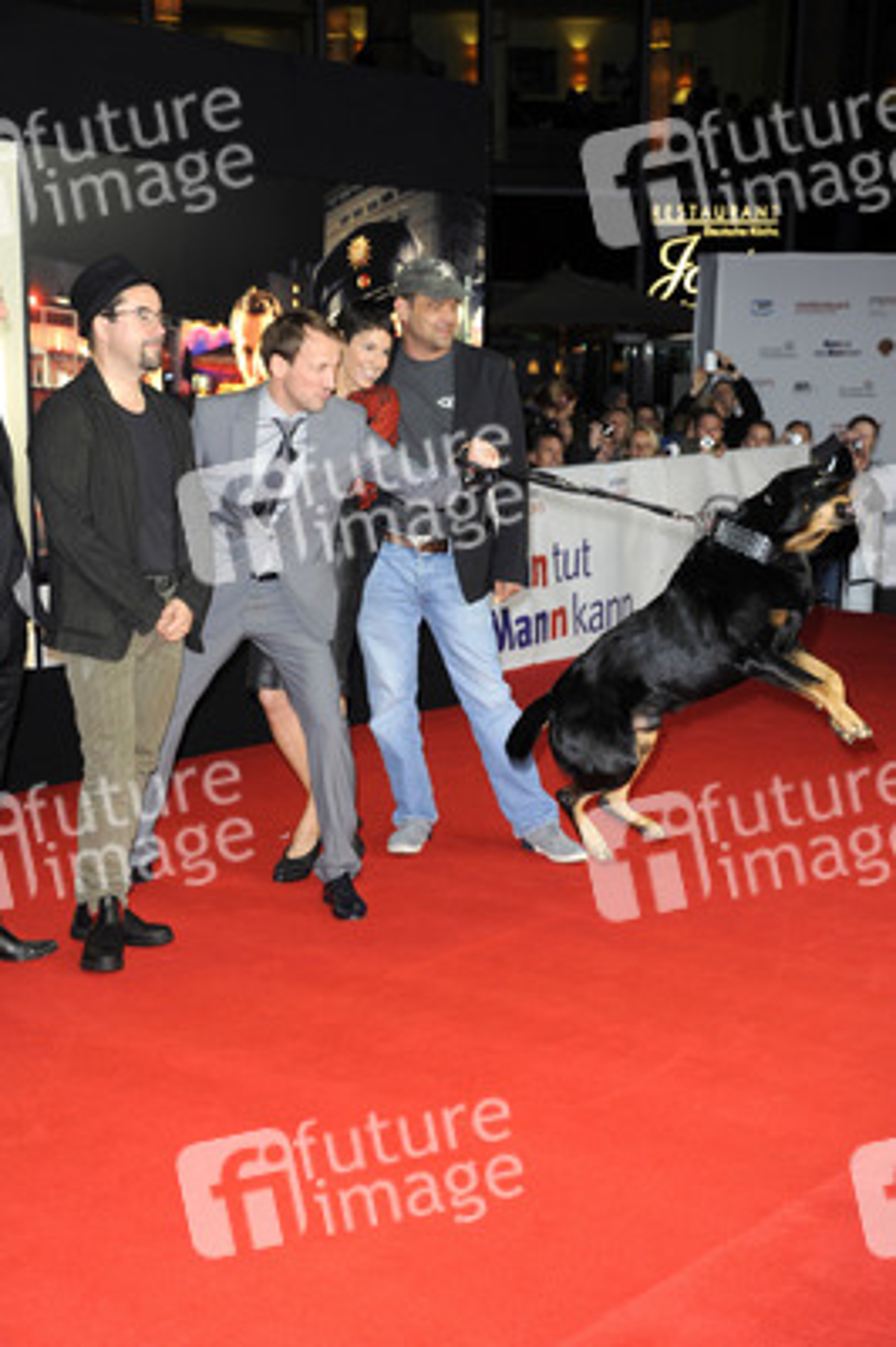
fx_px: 2094
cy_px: 674
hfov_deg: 24.2
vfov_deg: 35.7
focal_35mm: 56
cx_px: 448
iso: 800
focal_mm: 56
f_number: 5.6
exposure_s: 1/160
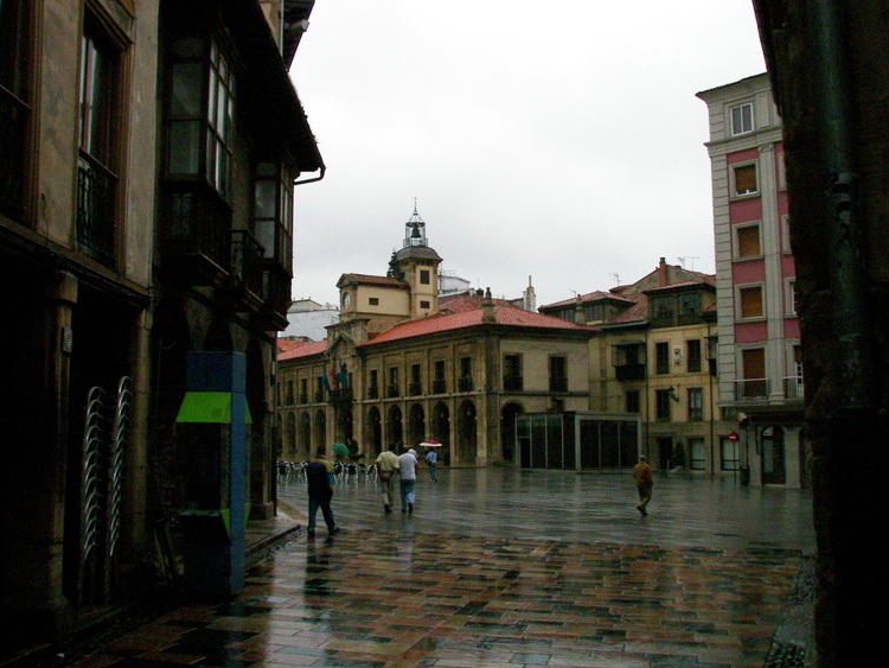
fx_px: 976
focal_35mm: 38
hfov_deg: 49.0
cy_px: 322
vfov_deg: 37.7
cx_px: 429
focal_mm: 6
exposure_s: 1/800
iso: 400
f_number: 4
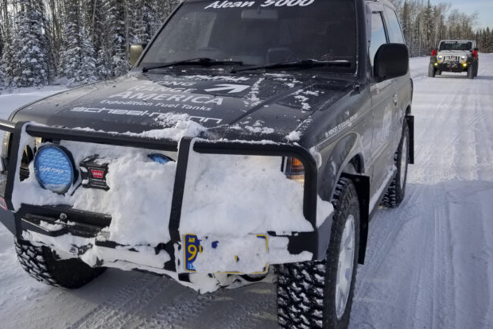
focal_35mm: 34
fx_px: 466
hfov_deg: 55.6
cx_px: 212
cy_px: 161
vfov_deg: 38.9
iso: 50
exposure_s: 1/1500
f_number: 1.7
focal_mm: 4.3
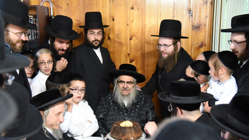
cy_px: 80
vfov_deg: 25.4
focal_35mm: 47
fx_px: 310
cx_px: 124
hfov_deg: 43.7
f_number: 4
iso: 8000
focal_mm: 44
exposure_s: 1/80
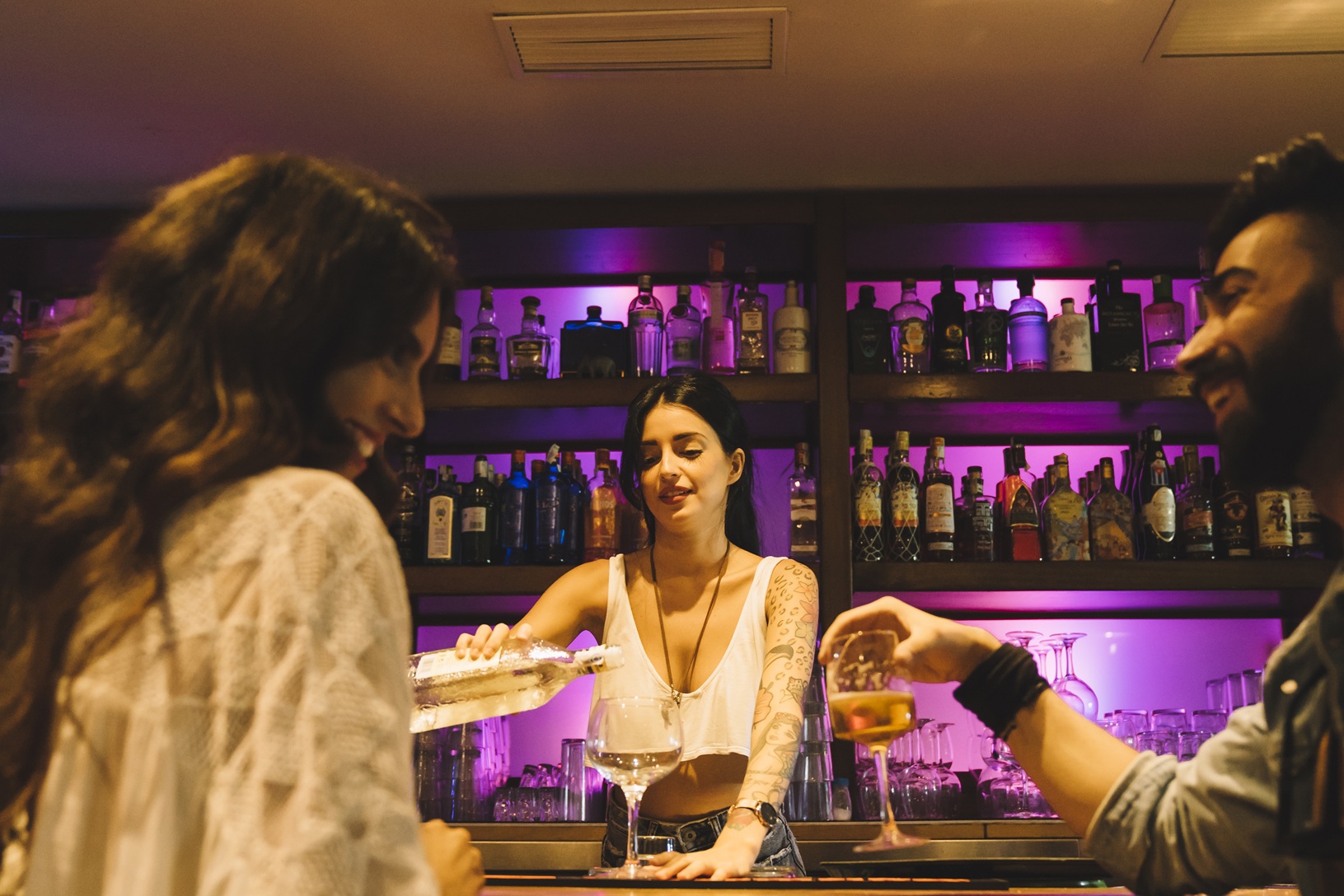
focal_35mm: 38
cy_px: 528
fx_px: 1419
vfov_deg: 35.0
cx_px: 691
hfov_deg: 50.7
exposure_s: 1/125
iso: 1600
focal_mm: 31
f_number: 2.8
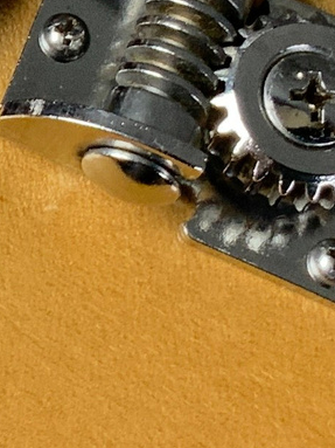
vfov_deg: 10.1
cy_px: 40
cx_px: -228
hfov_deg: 7.5
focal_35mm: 194
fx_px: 2505
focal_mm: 3
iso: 40
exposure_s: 1/50
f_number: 1.8
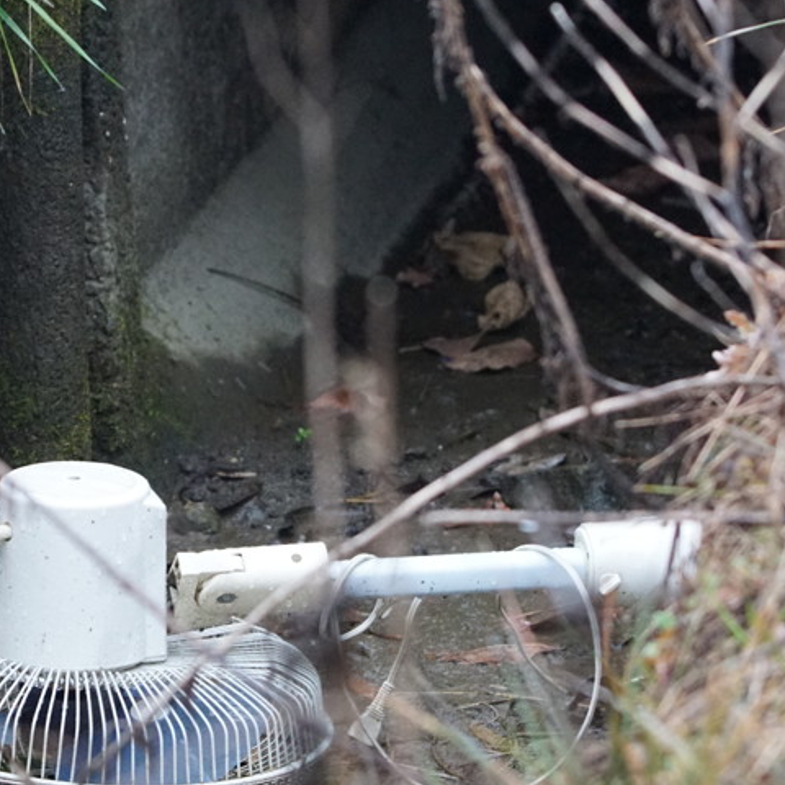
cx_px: 173
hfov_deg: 4.3
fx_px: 10468
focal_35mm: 408
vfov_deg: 4.3
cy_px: 378
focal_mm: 150
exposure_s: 1/250
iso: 2500
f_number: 6.3
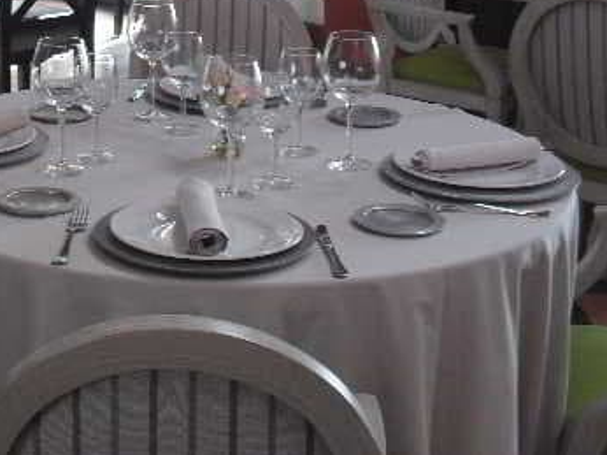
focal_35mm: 81
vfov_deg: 17.5
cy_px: -61
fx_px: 1419
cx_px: -7
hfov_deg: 23.1
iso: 100
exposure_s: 1/45
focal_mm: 6.3
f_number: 3.2
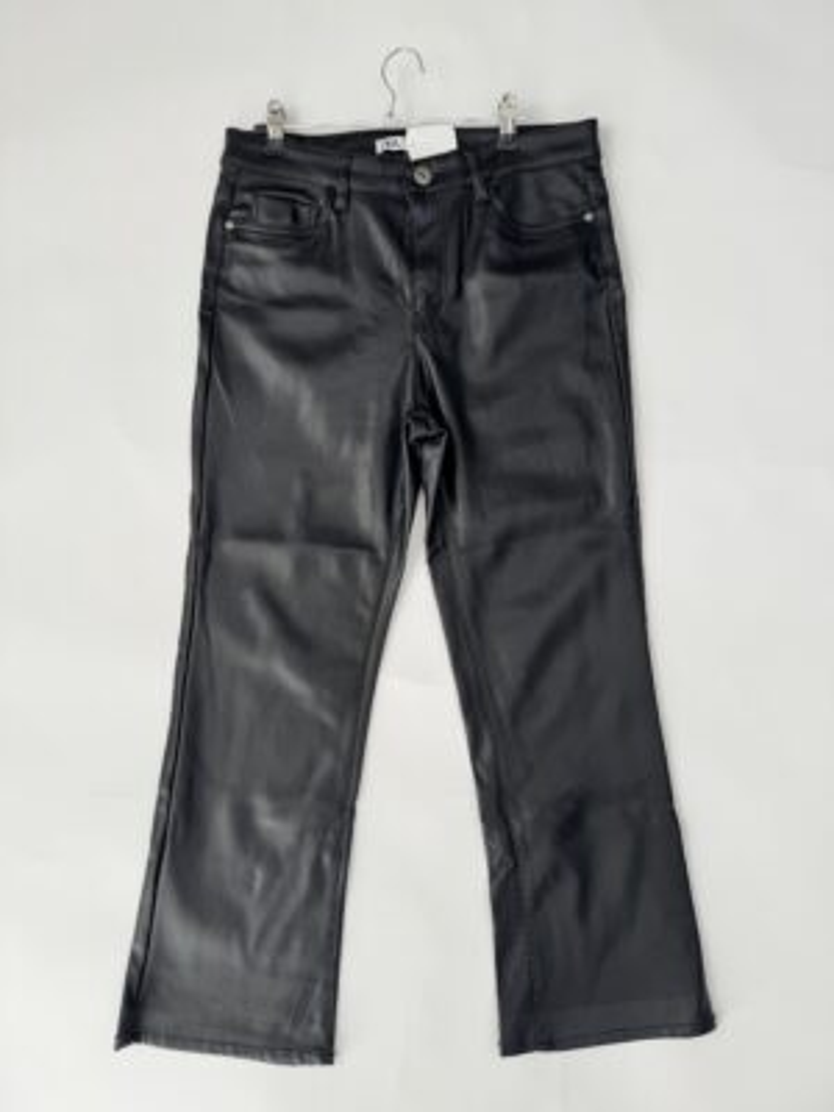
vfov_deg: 71.6
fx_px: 771
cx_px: 417
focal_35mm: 24
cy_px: 556
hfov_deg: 56.8
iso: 64
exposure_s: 1/121
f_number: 1.78
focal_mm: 6.76
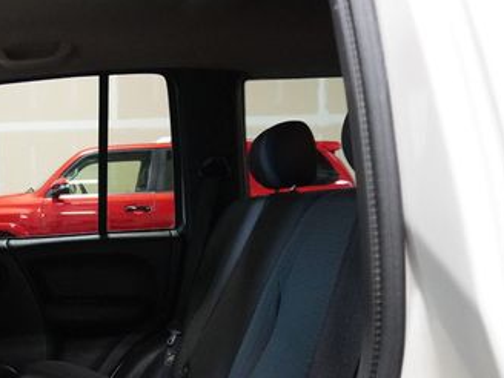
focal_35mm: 45
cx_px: 34
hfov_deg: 38.6
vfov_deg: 31.2
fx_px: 655
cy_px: 312
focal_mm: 16
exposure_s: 1/80
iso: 6400
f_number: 3.5
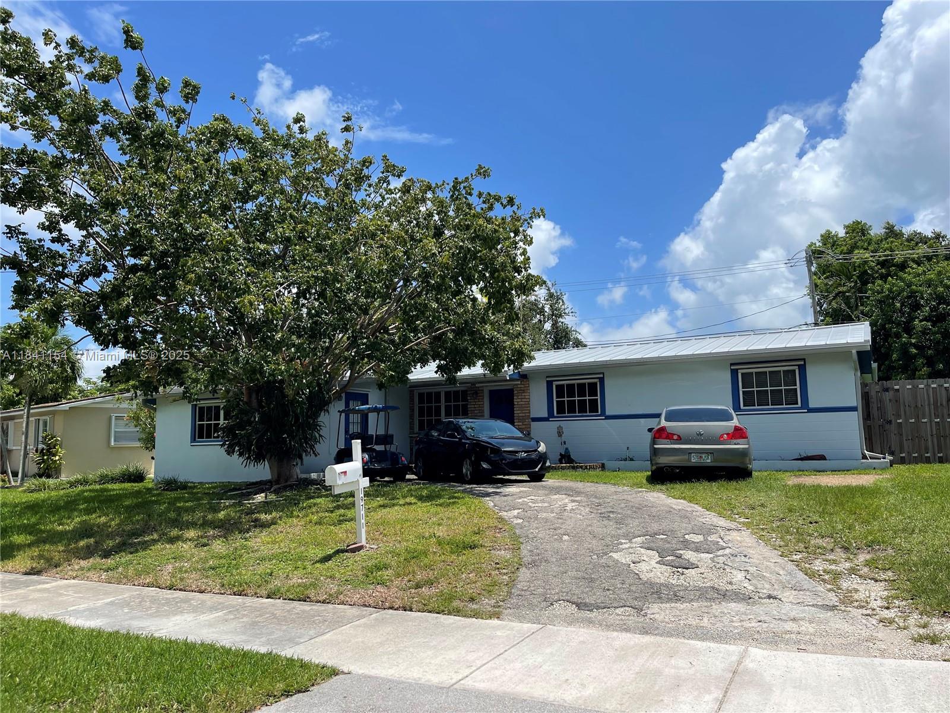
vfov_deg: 54.9
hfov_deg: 69.4
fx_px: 686
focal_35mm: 25
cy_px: 356
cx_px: 475
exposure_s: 1/4348
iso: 32
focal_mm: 5.1
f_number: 1.6
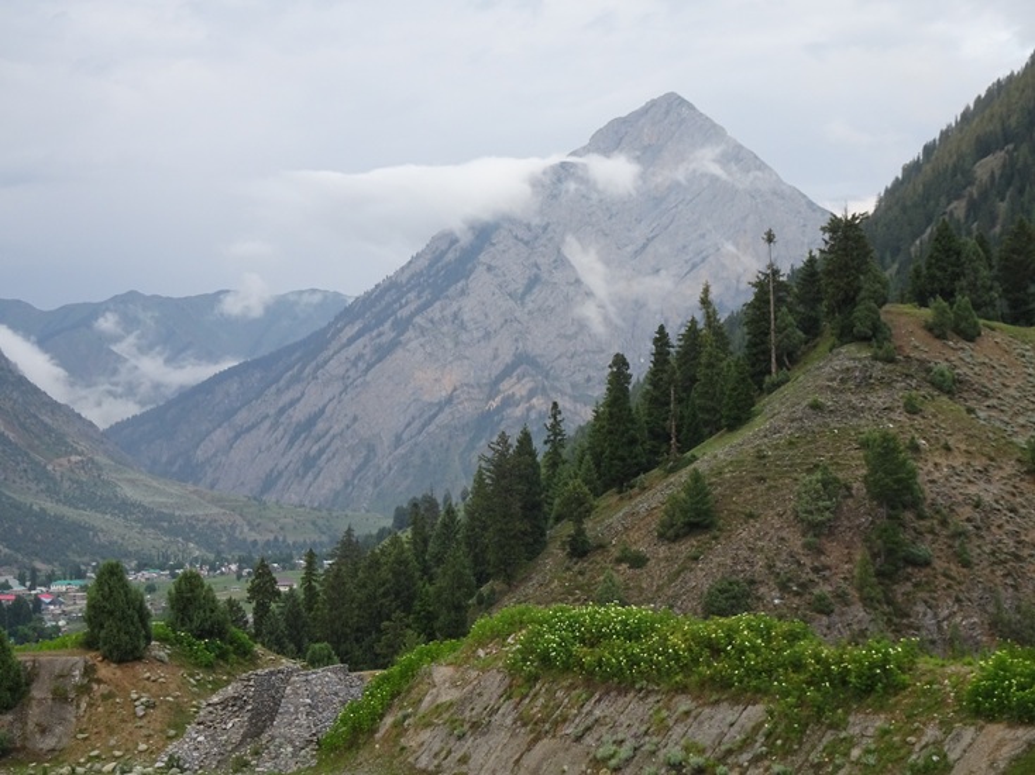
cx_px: 518
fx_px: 1973
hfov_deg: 29.4
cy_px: 388
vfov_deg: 22.2
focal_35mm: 66
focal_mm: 11.32
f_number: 4.5
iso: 160
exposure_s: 1/80
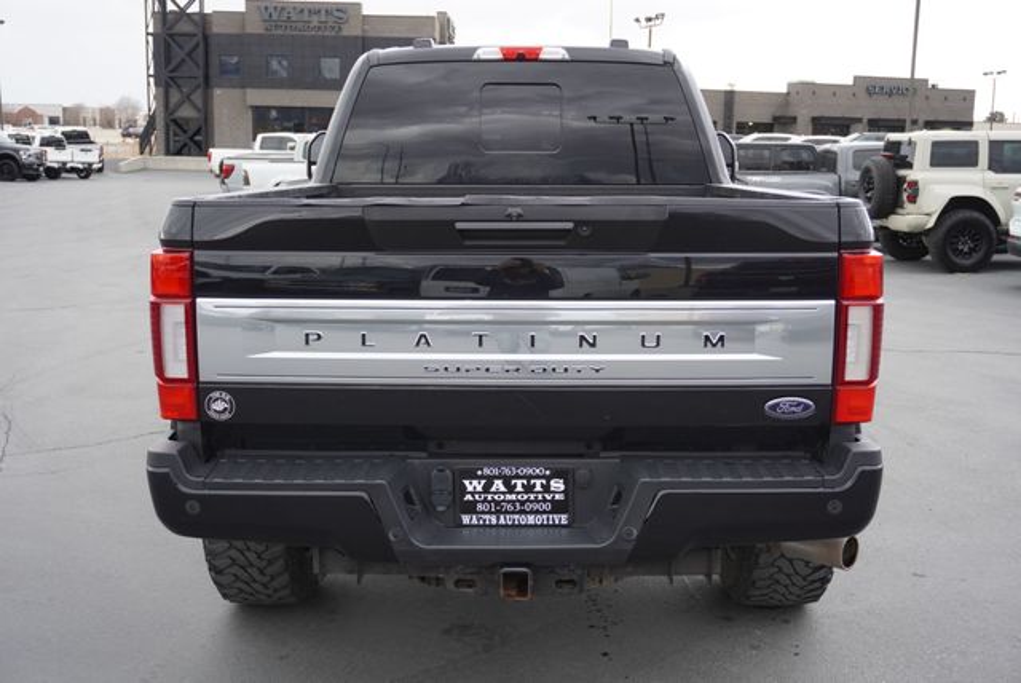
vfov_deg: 35.6
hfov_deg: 51.2
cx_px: 510
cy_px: 342
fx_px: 1064
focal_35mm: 38
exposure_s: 1/60
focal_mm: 25
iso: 200
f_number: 4.5
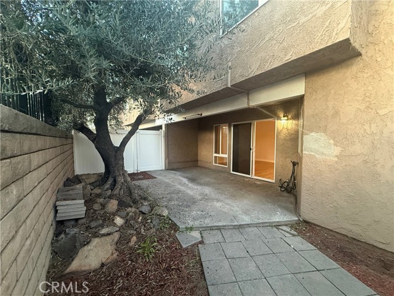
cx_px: 197
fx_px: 159
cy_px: 148
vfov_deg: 85.7
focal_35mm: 14
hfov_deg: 102.1
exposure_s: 1/60
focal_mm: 2.22
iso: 500
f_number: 2.2
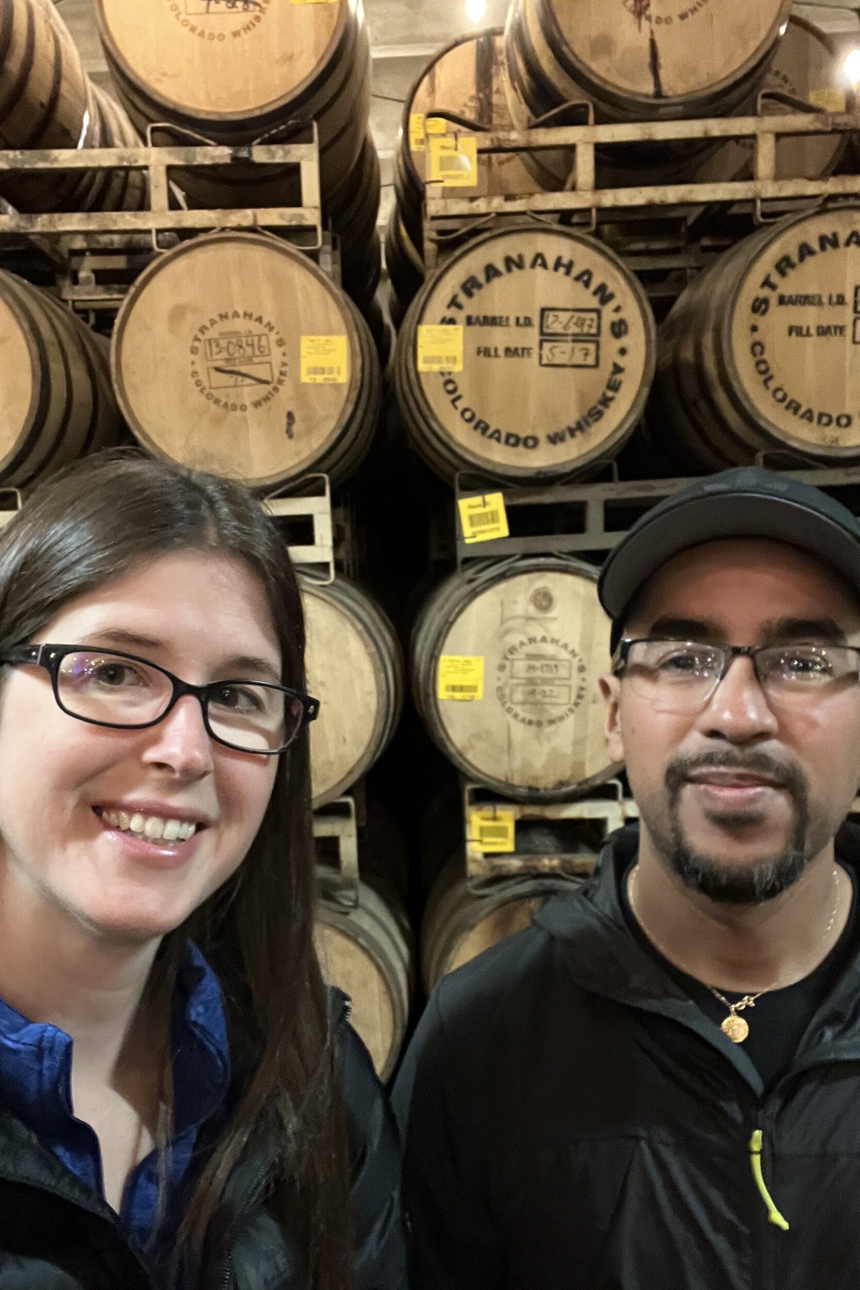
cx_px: 401
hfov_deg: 41.1
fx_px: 1147
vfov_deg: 58.7
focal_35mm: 32
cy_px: 661
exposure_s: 1/17
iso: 640
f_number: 2.2
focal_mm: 2.71
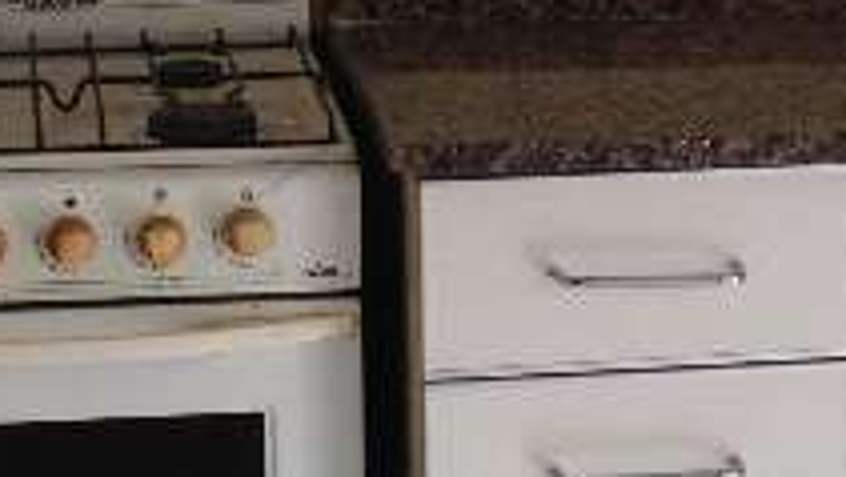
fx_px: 3434
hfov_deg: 14.0
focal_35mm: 153
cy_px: 122
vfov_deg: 7.9
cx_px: 625
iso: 50
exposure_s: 1/125
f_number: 2.4
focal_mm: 4.12
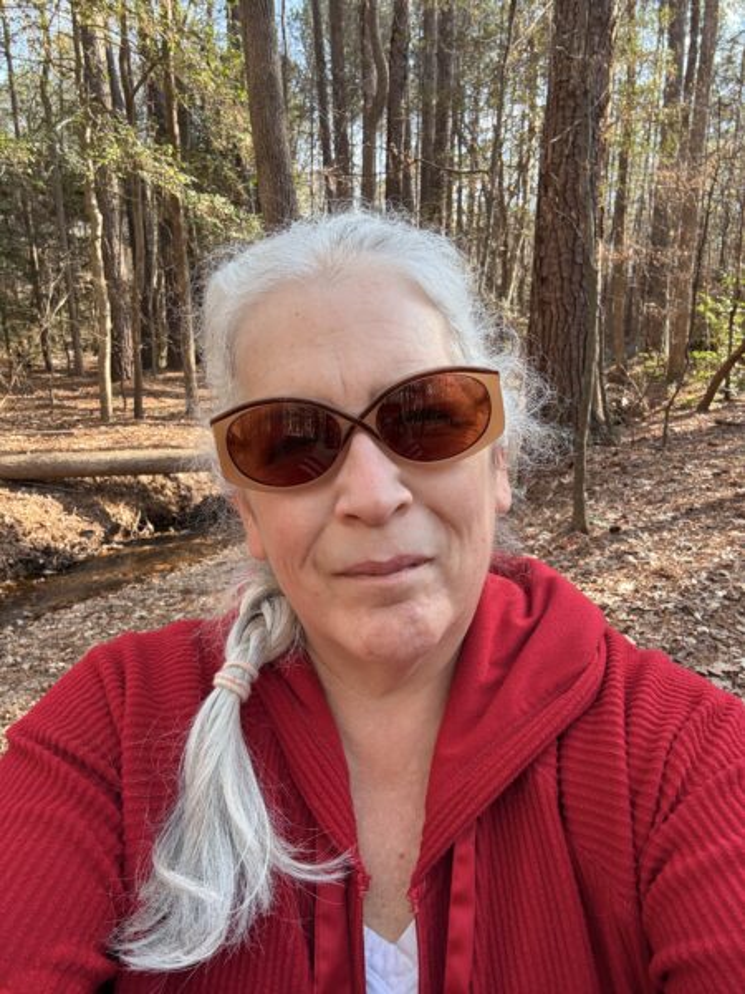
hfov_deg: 58.9
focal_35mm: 23
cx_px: 372
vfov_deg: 73.9
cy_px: 497
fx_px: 660
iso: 64
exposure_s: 1/121
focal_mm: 2.69
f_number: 1.9
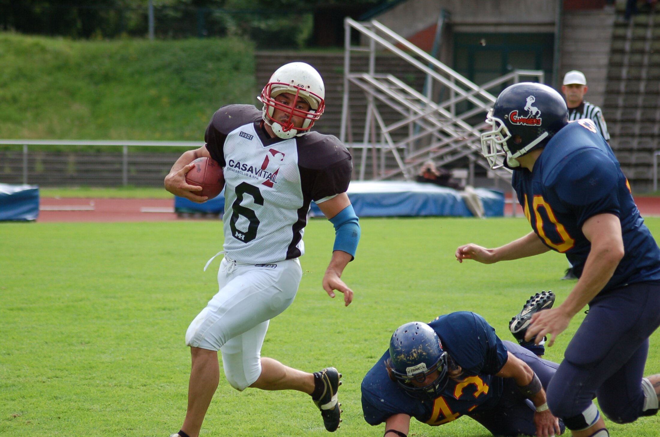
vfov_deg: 7.6
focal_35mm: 180
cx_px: 330
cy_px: 218
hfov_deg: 11.4
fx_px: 3294
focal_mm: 120
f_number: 4.2
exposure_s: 1/1000
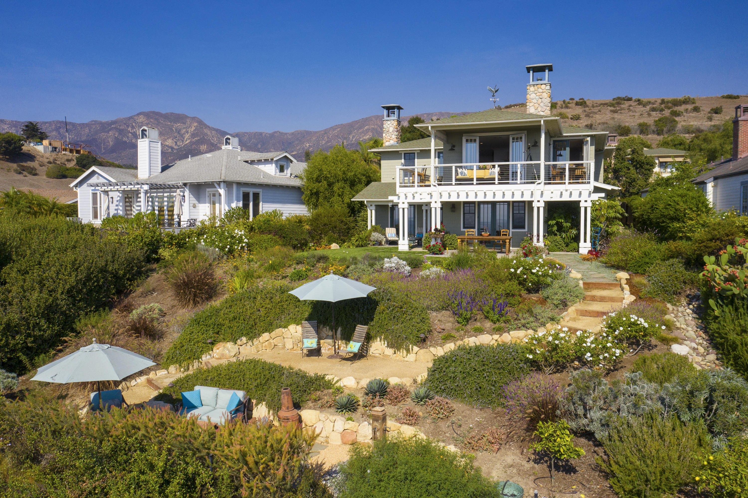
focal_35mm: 28
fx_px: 582
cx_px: 374
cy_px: 249
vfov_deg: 46.4
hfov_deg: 65.5
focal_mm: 10.26
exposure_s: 1/50
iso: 100
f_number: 5.6
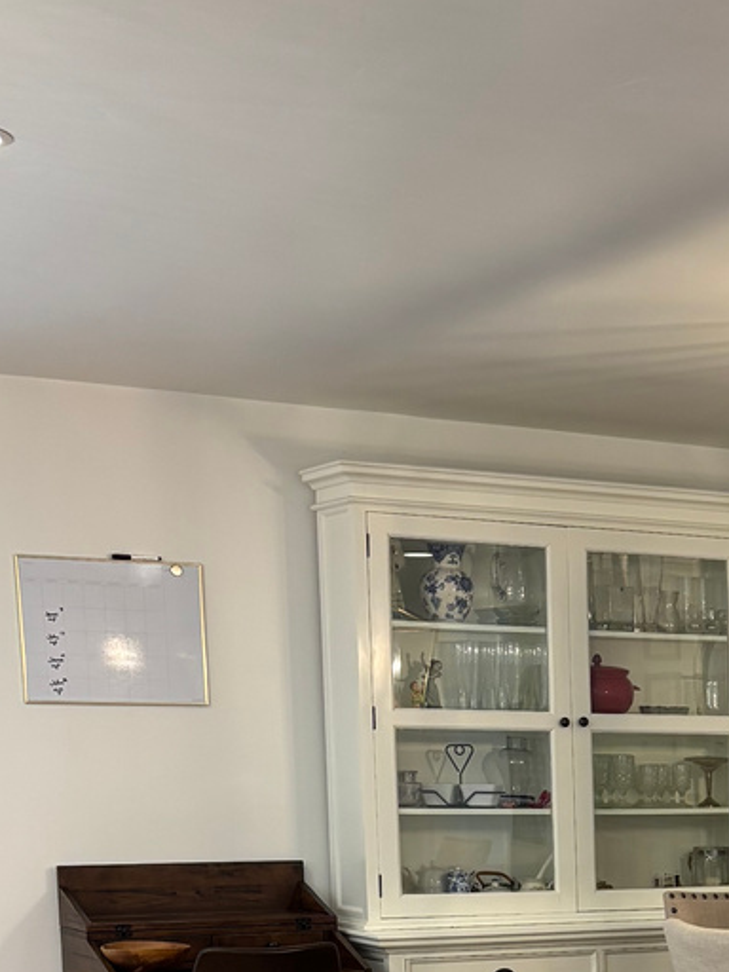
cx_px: 981
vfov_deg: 23.4
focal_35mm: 78
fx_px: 2190
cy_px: 1088
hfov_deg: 17.6
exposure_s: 1/60
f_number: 1.6
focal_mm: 5.96
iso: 100
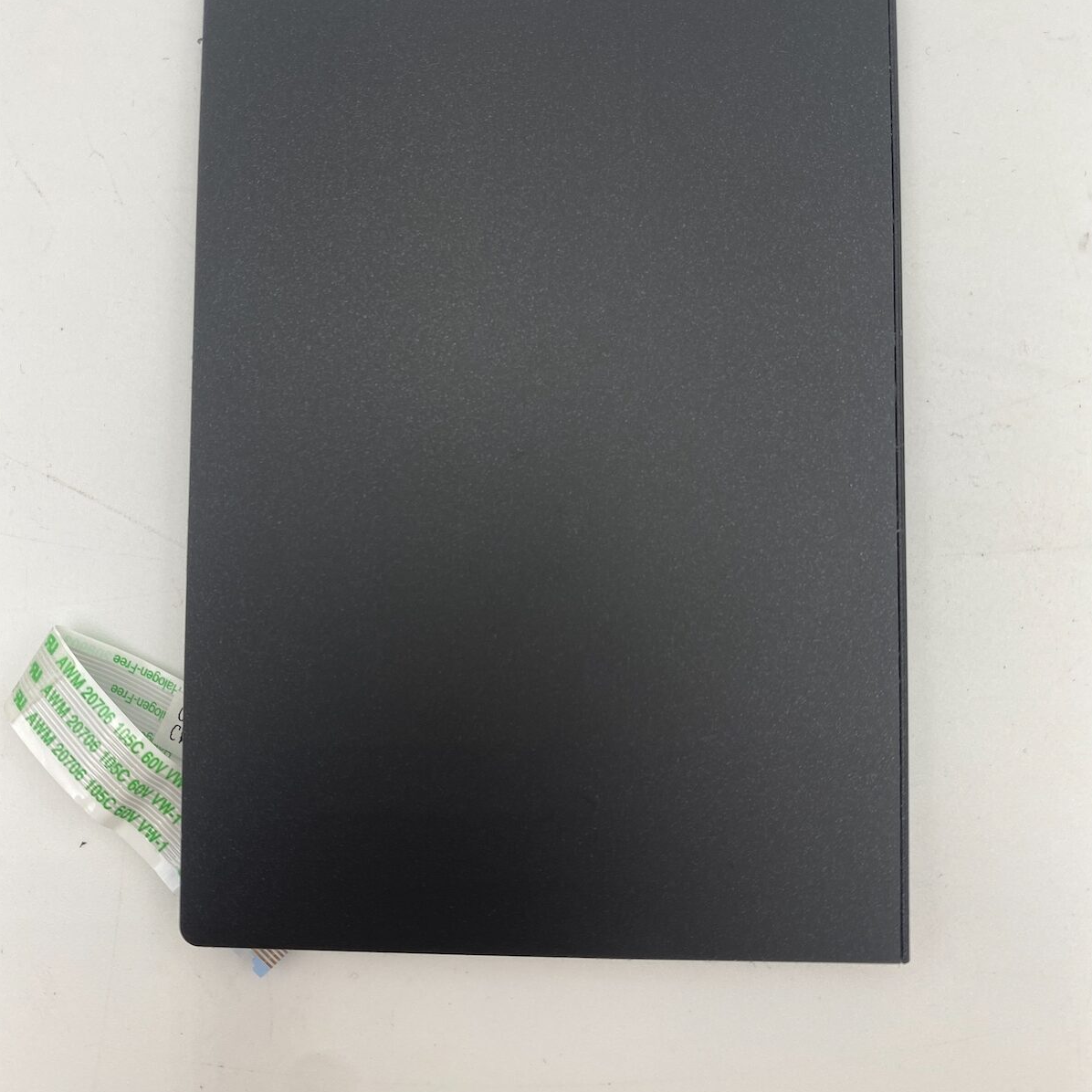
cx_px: 548
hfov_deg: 52.5
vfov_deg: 52.2
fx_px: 1106
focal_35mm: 31
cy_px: 440
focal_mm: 4.25
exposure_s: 1/121
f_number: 1.8
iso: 40
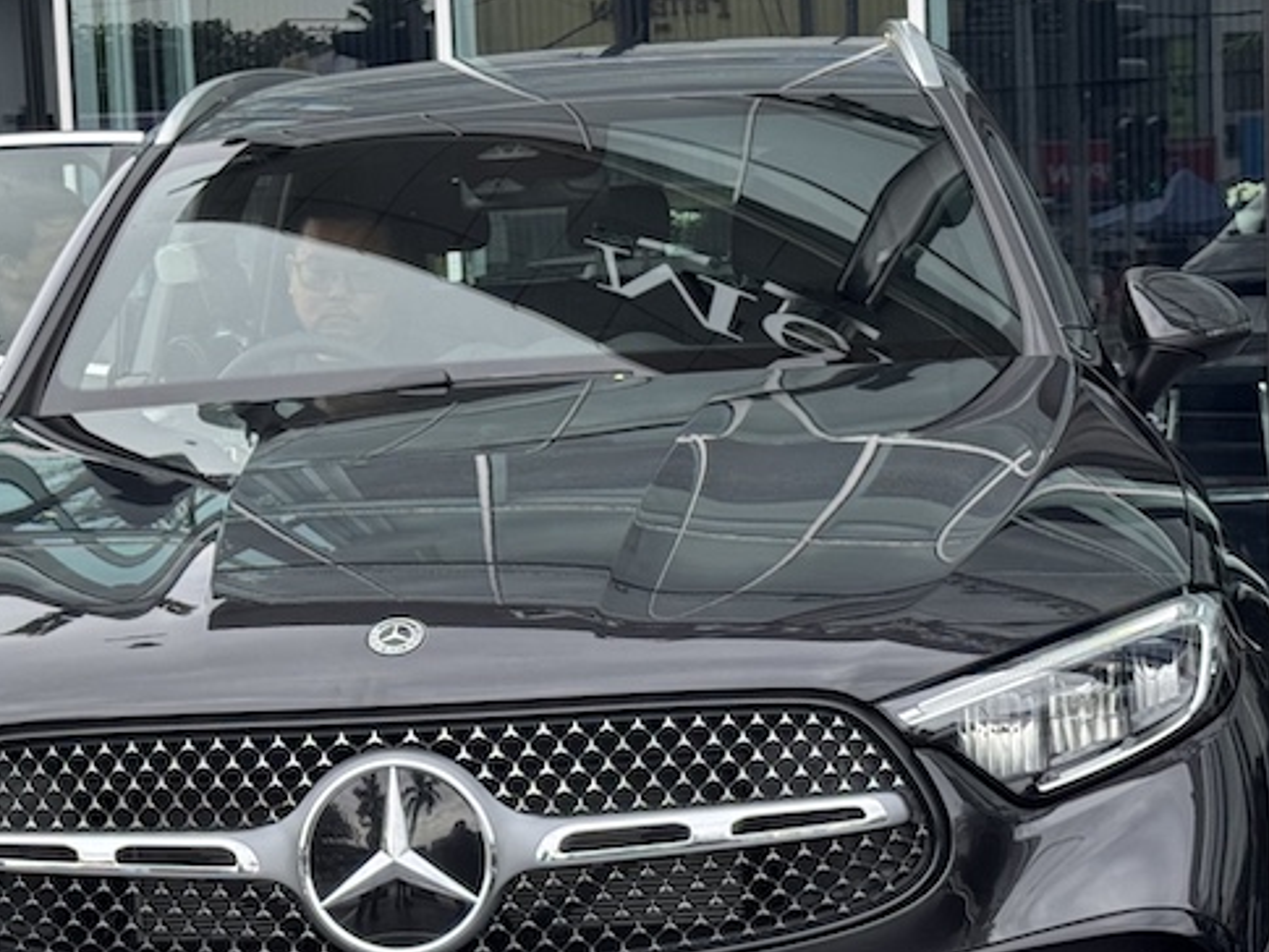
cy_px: 651
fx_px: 3630
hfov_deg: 19.7
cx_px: 324
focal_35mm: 99
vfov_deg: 14.9
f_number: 1.78
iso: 64
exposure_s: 1/1152
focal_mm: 6.76
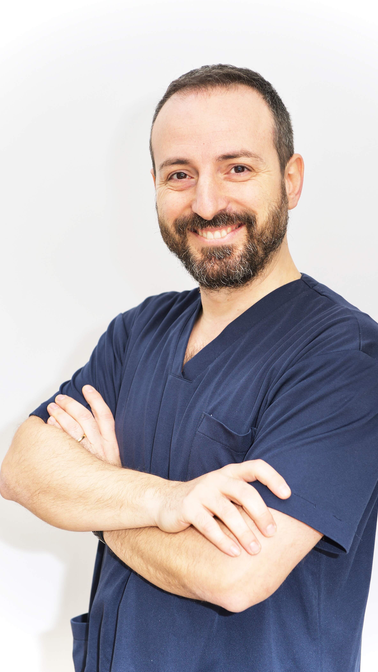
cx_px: 203
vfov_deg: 28.6
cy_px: 334
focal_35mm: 74
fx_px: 1319
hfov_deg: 16.3
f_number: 5
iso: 200
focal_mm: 70
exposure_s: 1/60
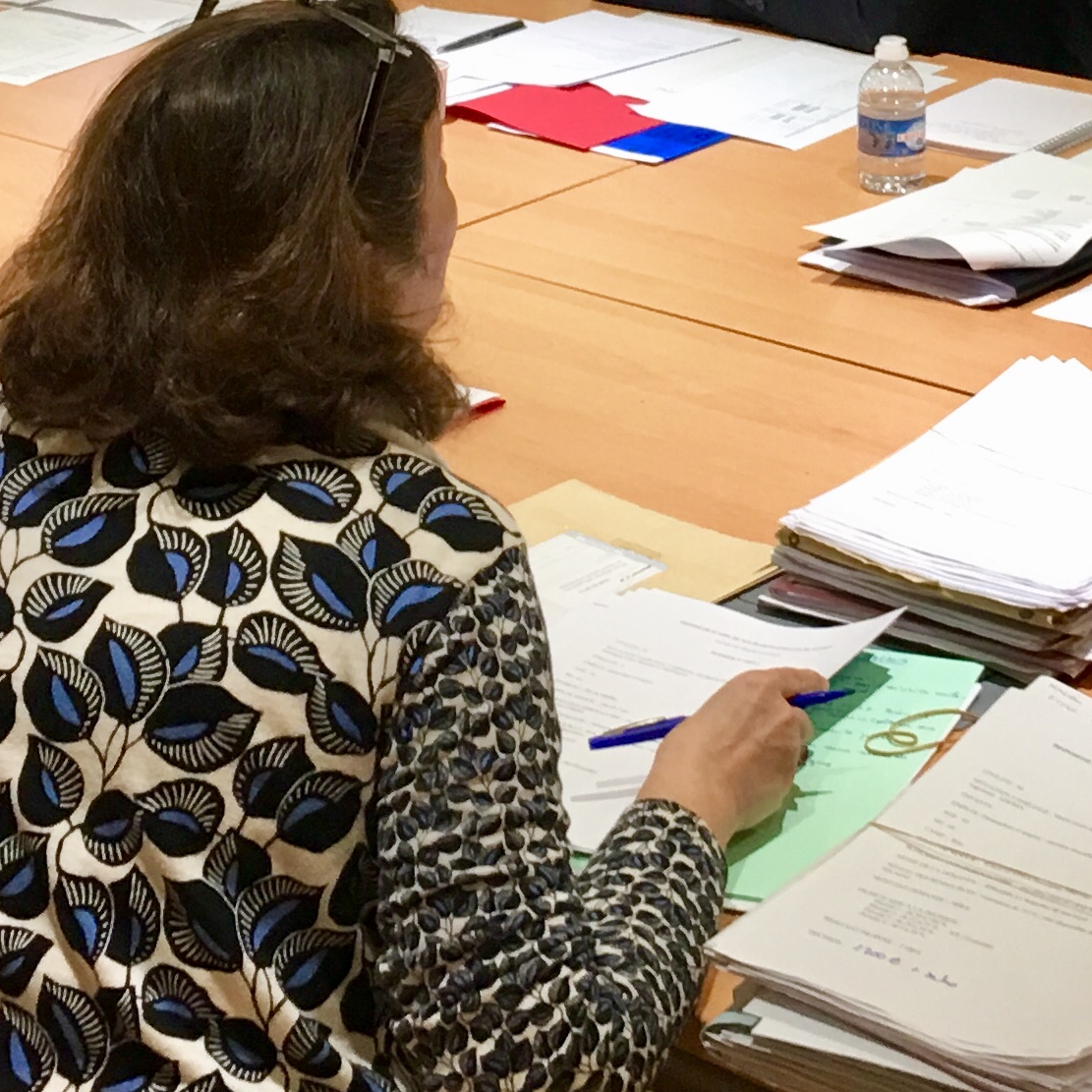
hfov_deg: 18.6
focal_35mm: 93
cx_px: 714
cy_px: 70
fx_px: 3319
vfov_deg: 18.3
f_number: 2.2
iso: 50
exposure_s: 1/17
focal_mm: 4.15
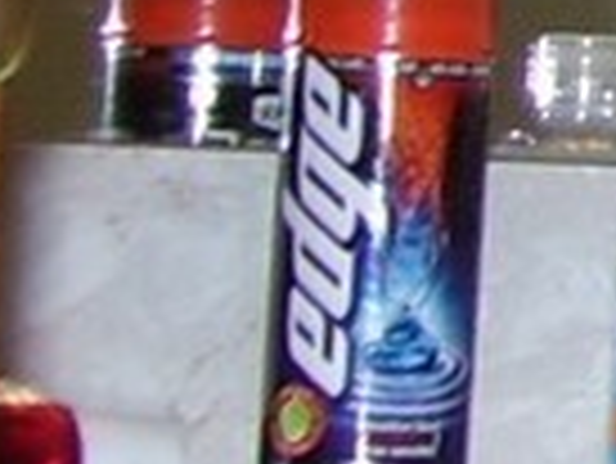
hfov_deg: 6.3
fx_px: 4791
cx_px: 2235
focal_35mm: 269
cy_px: -678
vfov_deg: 5.3
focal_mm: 6
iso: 80
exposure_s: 1/60
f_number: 2.7
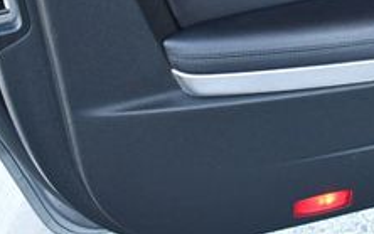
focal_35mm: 106
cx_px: 450
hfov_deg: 18.6
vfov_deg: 12.1
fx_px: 1081
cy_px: -51
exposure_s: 1/160
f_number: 3.5
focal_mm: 18
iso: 800
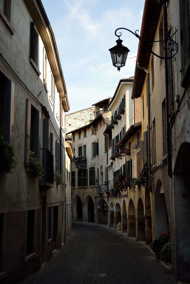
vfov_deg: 43.6
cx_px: 95
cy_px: 142
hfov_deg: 29.9
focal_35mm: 45
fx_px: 356
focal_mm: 30
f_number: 4.2
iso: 200
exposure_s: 1/500
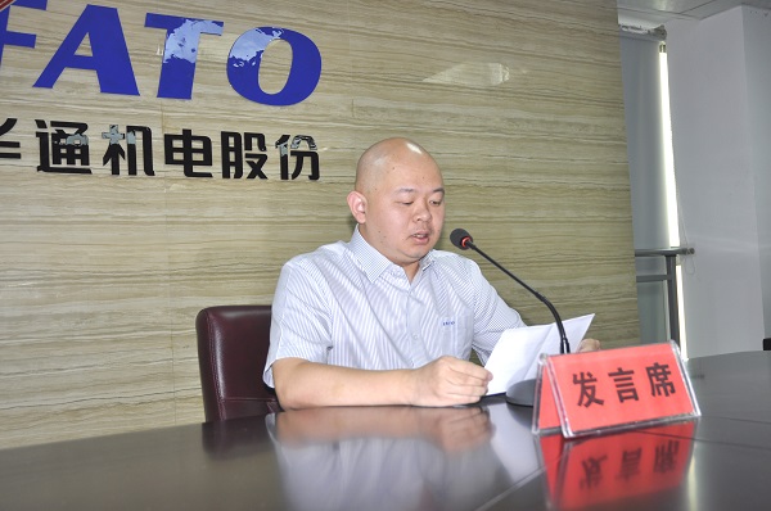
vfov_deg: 32.9
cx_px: 386
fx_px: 866
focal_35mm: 40
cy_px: 256
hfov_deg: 48.0
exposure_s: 1/60
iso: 200
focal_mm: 27
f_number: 3.8
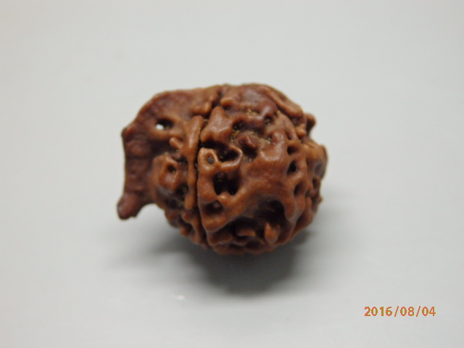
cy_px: 174
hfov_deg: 29.4
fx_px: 885
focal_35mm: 66
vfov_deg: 22.3
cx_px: 232
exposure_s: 1/100
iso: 500
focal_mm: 11.9
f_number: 4.4
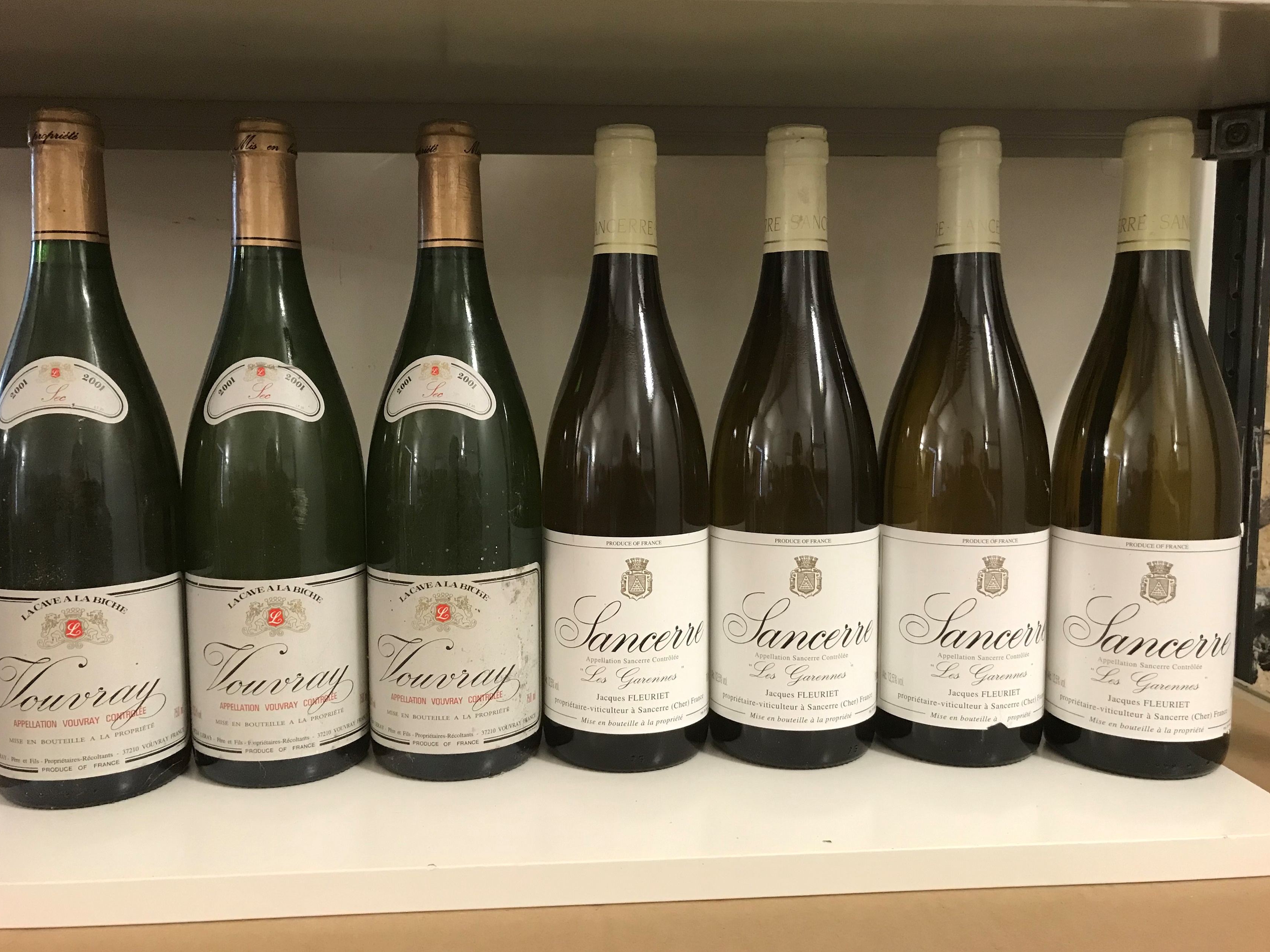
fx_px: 1064
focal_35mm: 29
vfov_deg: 48.2
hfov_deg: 61.7
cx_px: 625
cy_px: 463
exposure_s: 1/17
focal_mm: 3.99
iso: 80
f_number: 1.8
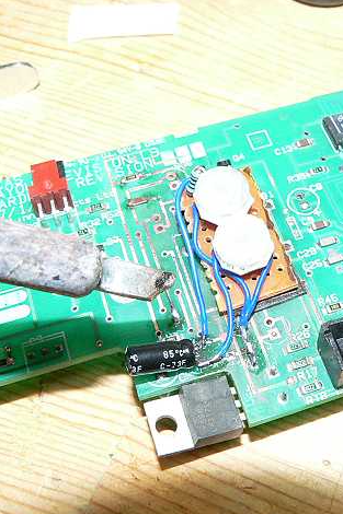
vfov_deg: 38.9
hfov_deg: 26.3
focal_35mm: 51
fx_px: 729
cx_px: 226
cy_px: 260
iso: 400
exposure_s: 1/80
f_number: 4
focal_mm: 6
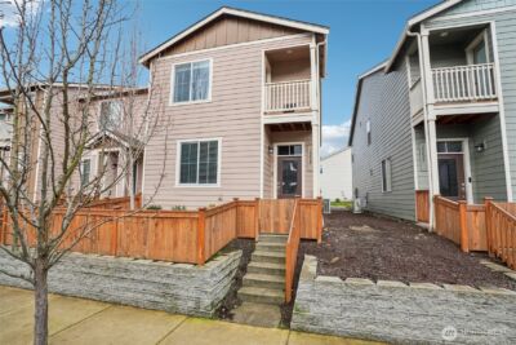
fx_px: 229
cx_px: 258
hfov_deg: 96.7
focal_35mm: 16
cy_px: 172
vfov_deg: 73.8
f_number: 8
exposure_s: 1/400
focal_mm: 16
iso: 400
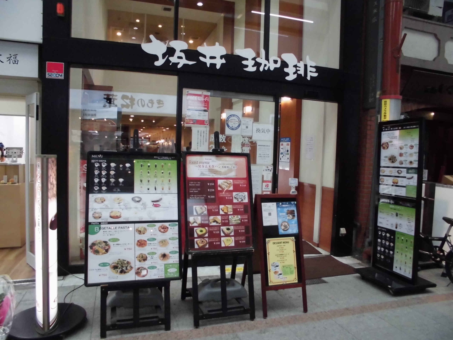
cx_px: 226
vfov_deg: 53.1
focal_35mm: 26
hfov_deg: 67.3
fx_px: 340
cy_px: 170
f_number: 3.5
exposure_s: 1/60
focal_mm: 4.6
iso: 400
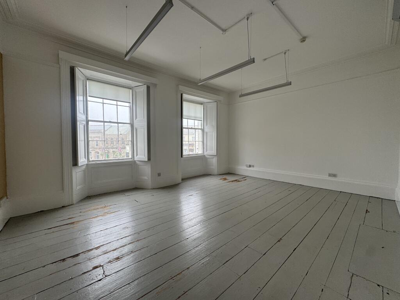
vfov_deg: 85.7
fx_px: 162
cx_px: 200
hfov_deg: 102.1
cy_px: 150
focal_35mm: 14
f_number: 2.2
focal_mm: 2.22
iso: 100
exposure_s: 1/99
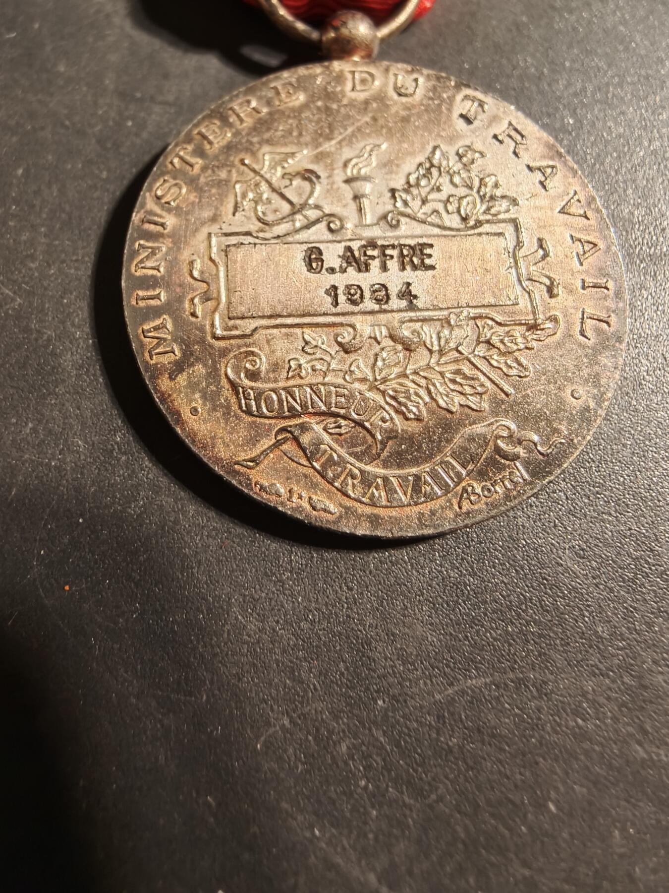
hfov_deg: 58.9
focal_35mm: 23
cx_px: 334
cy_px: 446
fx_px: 593
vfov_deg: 73.9
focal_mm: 2.32
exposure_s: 1/50
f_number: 2
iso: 200
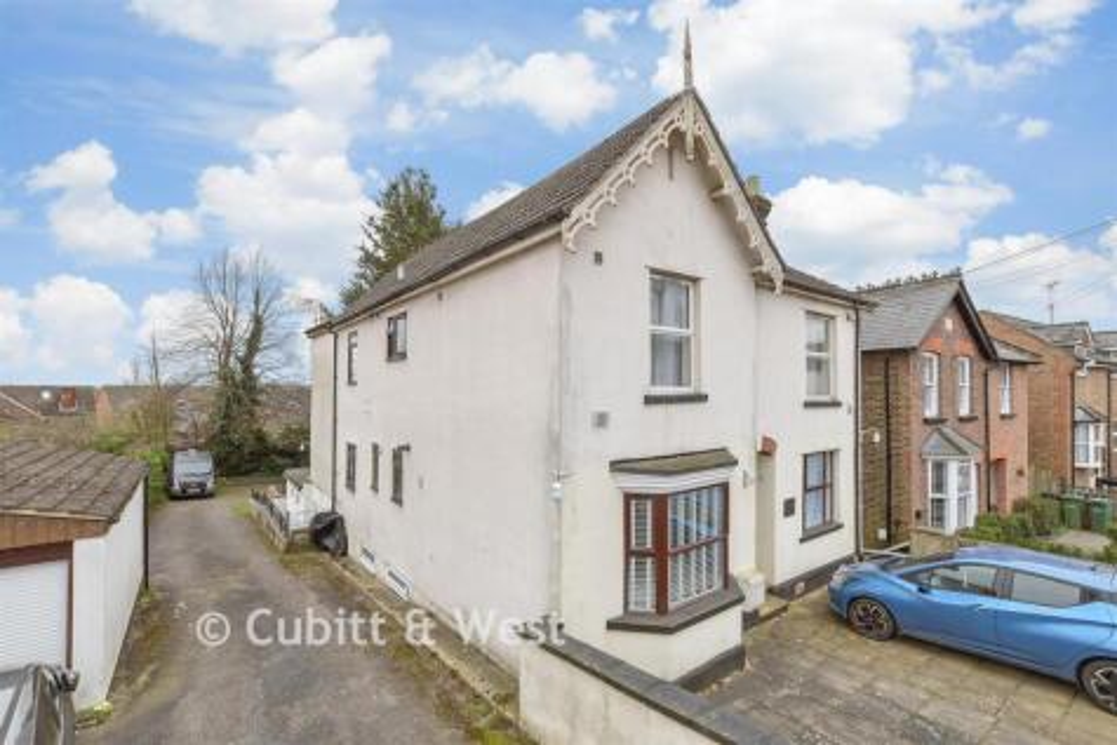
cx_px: 558
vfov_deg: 77.4
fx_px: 466
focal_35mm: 15
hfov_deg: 100.4
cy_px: 372
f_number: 9
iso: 160
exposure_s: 1/30
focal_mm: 10
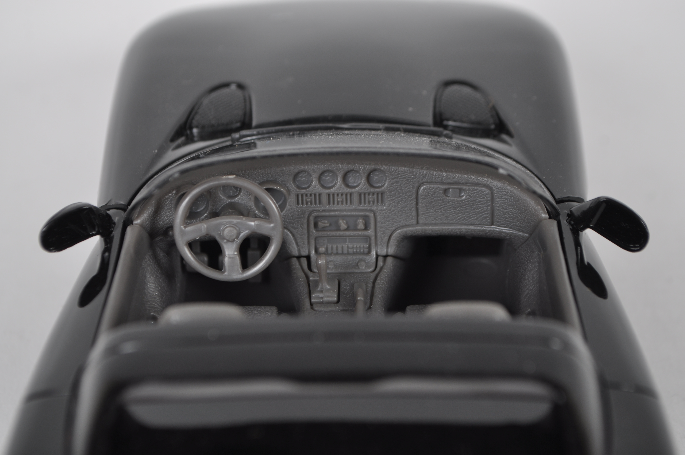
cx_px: 342
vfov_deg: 16.5
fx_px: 1568
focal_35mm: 82
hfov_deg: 24.6
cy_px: 228
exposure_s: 1/125
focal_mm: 55
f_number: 9
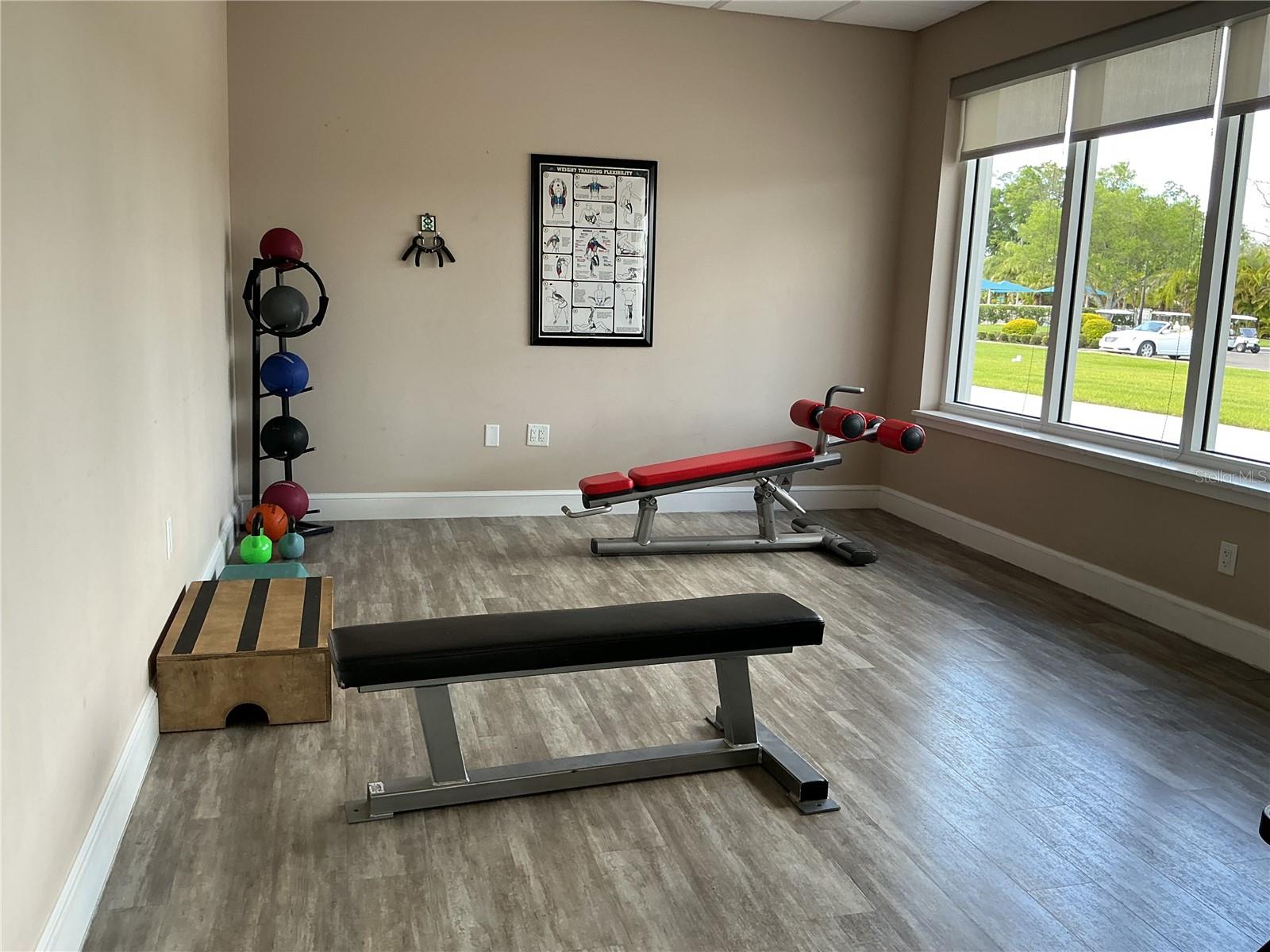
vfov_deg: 48.2
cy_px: 476
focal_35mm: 29
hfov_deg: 61.7
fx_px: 1064
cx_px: 635
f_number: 1.8
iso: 40
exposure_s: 1/60
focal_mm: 3
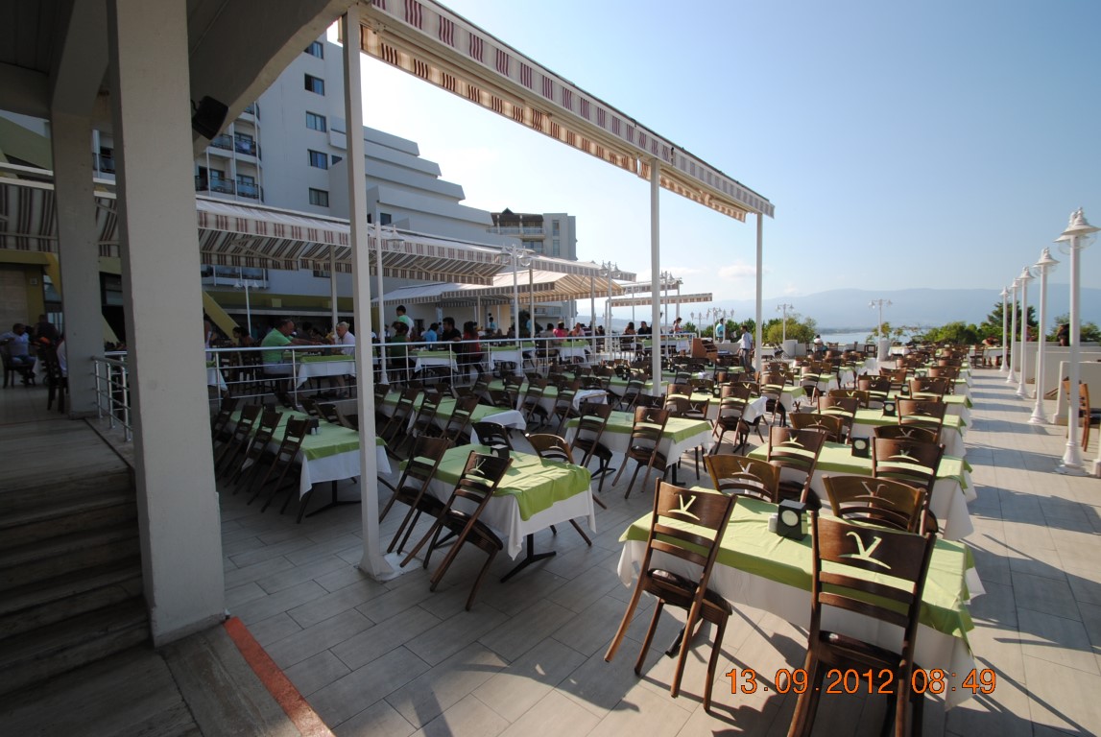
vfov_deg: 77.5
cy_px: 368
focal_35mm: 15
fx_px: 459
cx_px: 550
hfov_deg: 100.3
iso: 100
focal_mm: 10
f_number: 9
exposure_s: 1/200
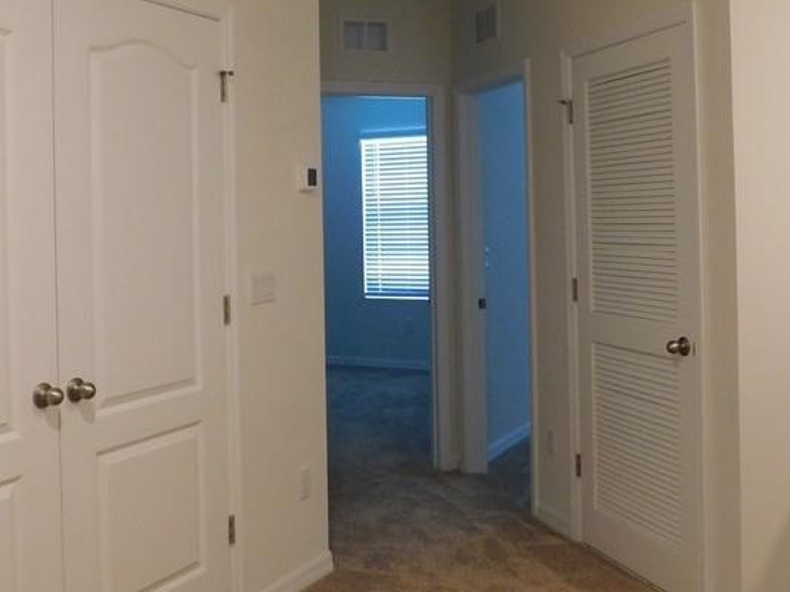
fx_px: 1004
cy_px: 226
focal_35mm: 44
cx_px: 368
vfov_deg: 32.7
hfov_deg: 42.9
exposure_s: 1/30
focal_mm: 4
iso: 360
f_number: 3
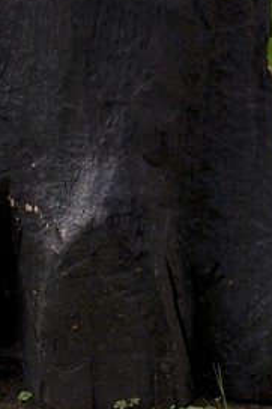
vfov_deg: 7.2
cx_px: -379
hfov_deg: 5.0
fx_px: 3007
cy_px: -672
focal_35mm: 265
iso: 200
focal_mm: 45
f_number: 6.3
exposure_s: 1/160
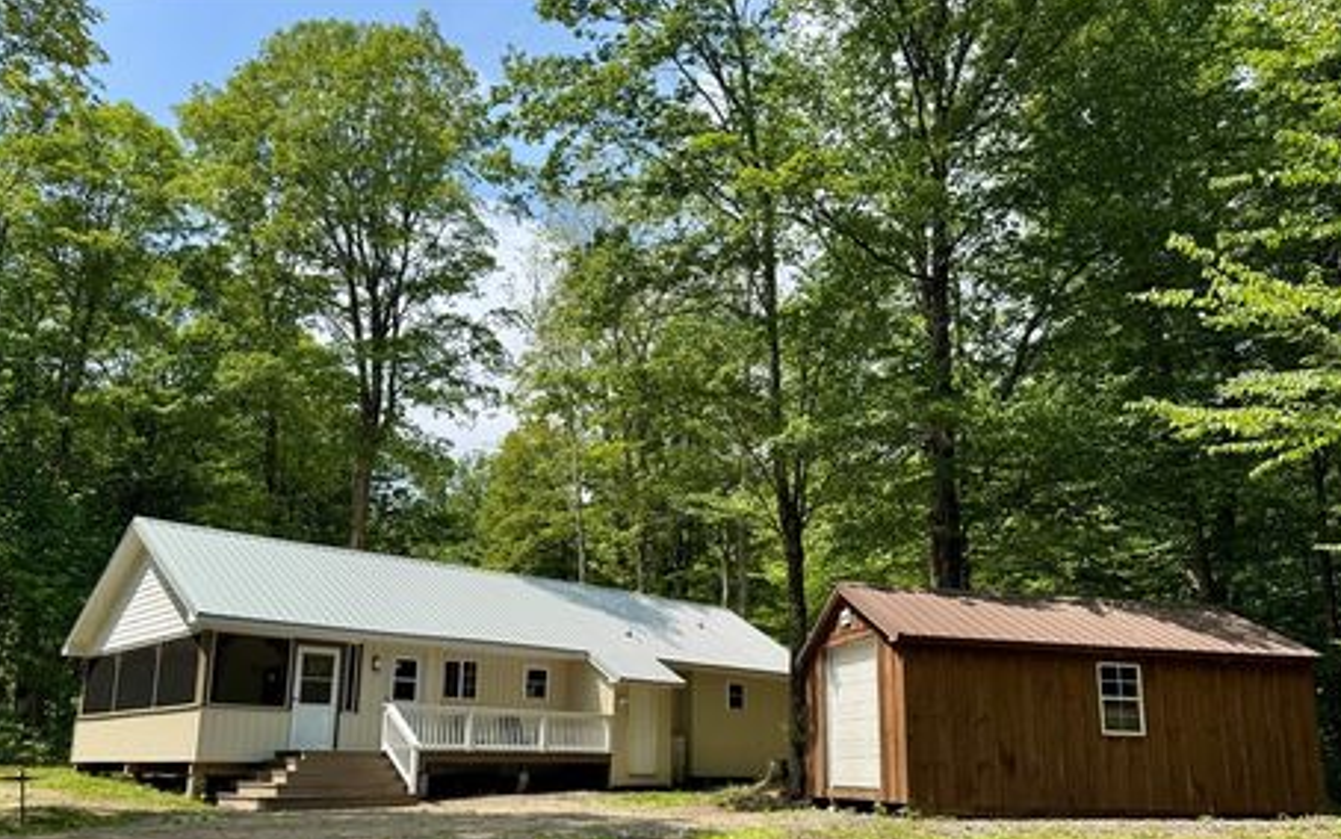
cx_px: 659
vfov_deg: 44.1
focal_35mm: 28
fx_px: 1024
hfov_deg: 66.5
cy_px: 539
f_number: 1.78
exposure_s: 1/2710
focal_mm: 6.76
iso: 80
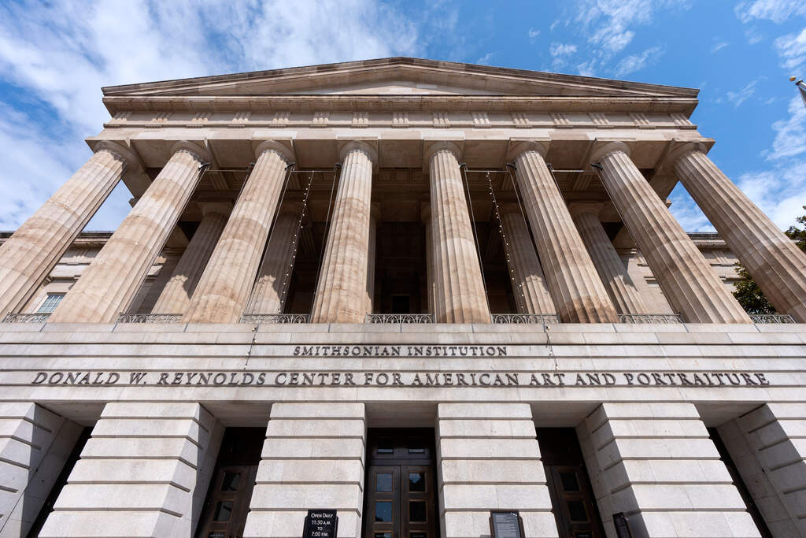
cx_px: 403
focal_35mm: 16
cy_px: 269
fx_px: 358
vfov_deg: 73.8
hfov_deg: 96.7
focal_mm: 16
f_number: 9
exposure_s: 1/500
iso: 200
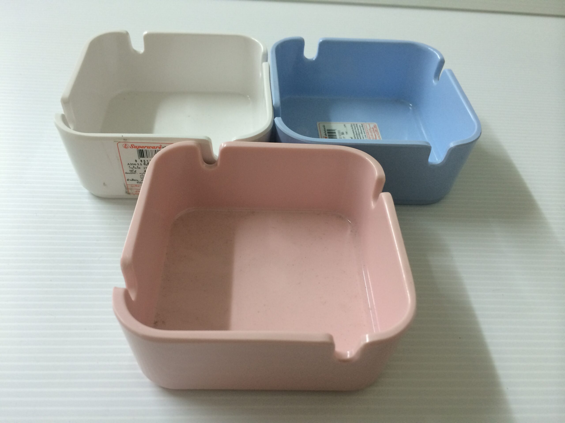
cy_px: 212
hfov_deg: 60.0
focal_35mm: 30
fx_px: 490
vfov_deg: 46.8
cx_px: 282
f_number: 2.2
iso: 125
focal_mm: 4.12
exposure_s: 1/33
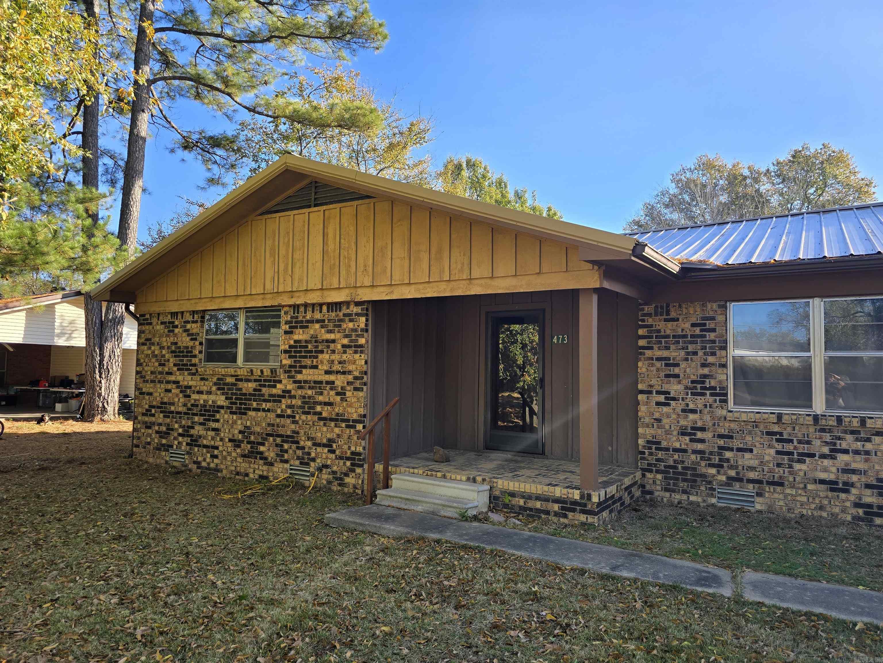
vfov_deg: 58.9
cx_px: 442
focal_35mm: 23
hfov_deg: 73.9
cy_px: 332
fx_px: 587
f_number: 1.7
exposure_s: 1/279
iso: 12
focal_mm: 6.3
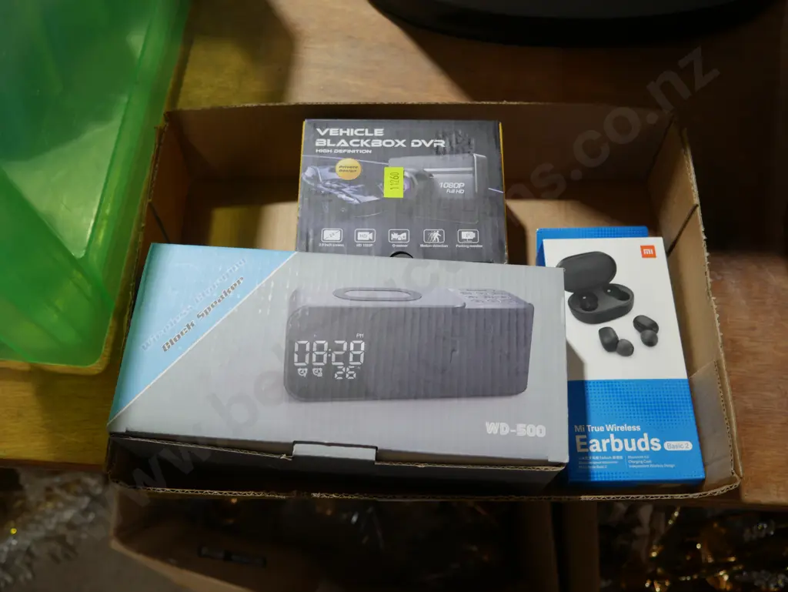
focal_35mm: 32
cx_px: 394
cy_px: 296
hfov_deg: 56.8
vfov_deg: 44.2
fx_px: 729
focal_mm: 16
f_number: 3.6
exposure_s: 1/60
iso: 200
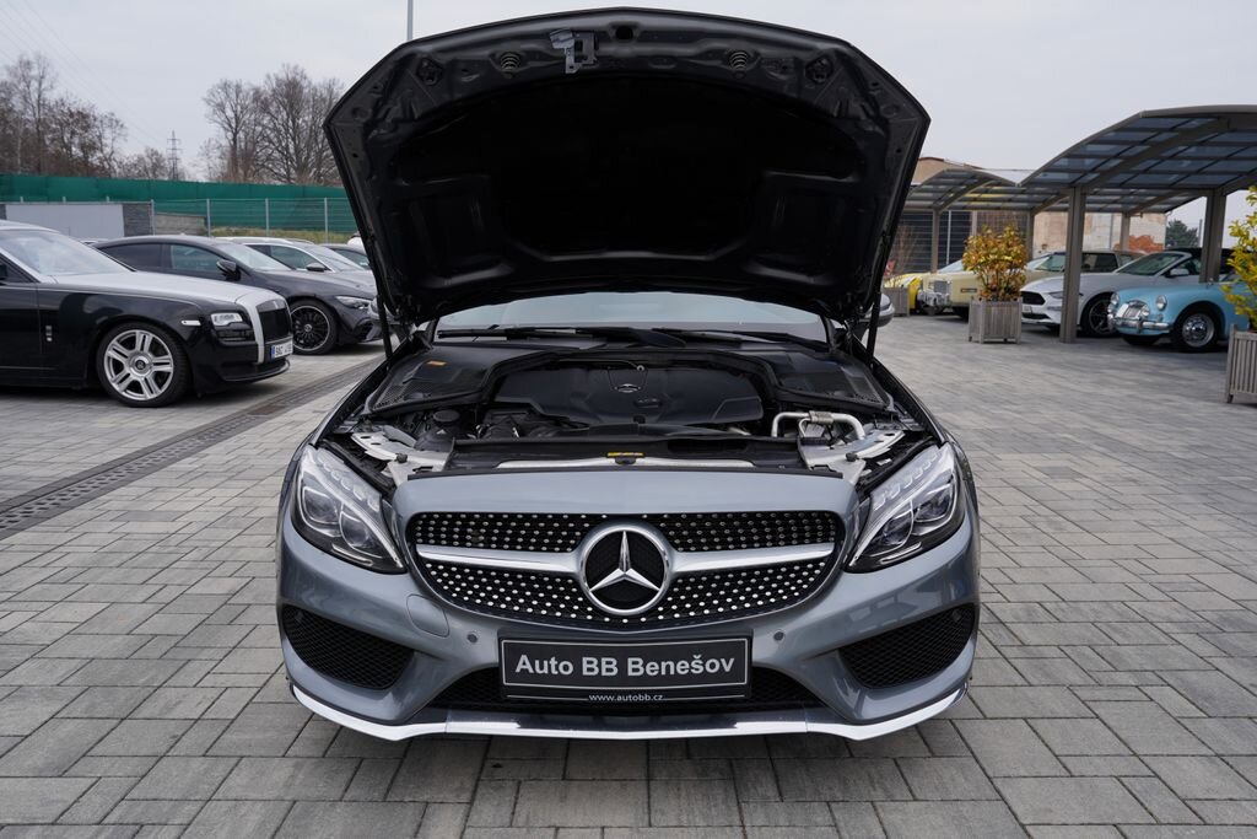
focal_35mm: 27
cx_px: 628
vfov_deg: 47.9
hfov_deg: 67.4
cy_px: 420
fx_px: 943
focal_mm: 27
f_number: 5.6
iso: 100
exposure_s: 1/125
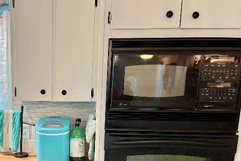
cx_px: 60
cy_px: 154
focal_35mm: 46
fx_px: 308
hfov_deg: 41.5
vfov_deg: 27.8
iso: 125
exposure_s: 1/60
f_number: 1.6
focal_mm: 5.1
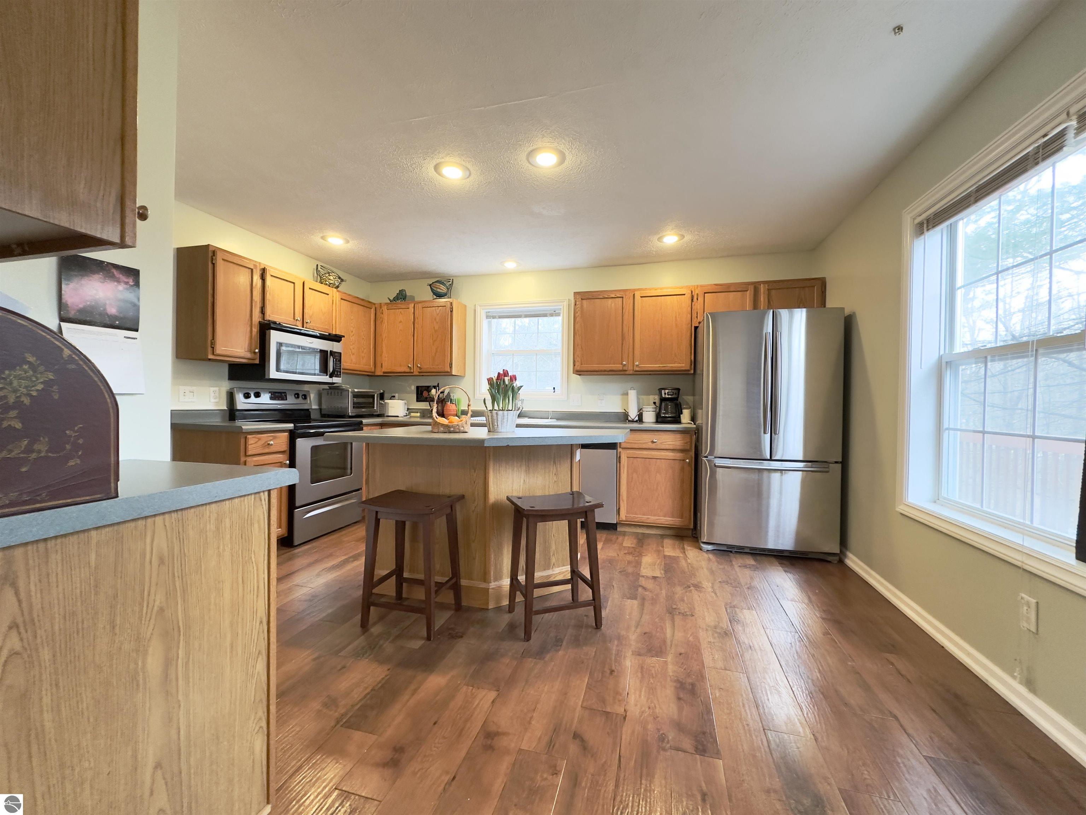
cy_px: 408
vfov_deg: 85.7
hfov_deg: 102.1
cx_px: 543
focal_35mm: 14
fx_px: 439
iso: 200
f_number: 2.2
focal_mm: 2.22
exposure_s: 1/60
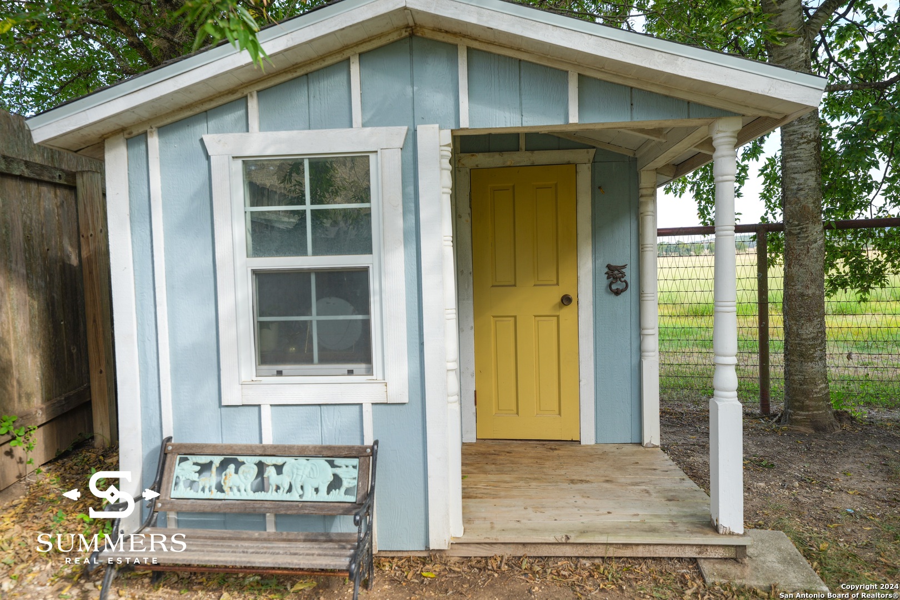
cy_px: 300
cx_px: 450
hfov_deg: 78.6
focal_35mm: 22
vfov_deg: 57.2
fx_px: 550
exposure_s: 1/160
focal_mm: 22
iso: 100
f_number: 4
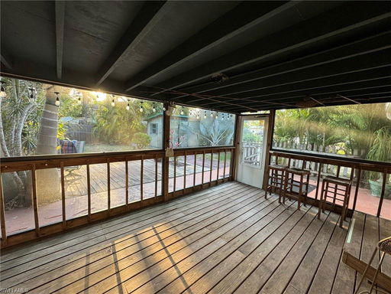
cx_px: 196
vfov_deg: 85.7
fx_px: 158
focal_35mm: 14
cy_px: 147
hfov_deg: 102.1
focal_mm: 2.22
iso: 125
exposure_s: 1/99
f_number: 2.2
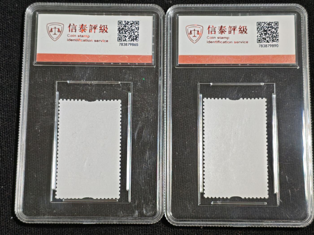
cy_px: 118
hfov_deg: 25.7
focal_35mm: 76
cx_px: 157
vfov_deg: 19.4
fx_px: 689
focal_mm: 4.94
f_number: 1.5
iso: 50
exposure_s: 1/775
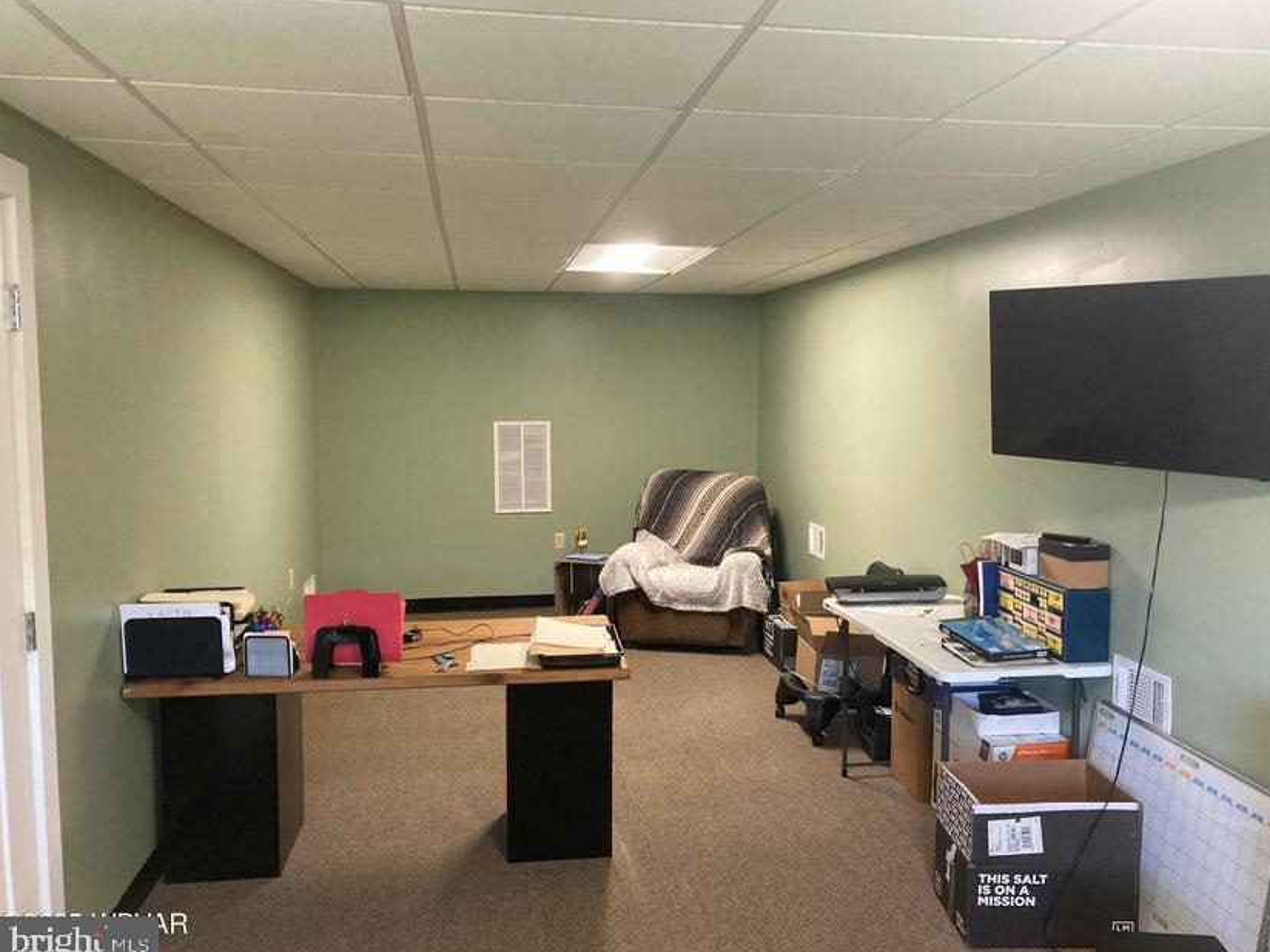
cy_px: 476
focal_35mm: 29
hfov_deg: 61.6
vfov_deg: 48.2
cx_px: 656
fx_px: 1064
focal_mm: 3.99
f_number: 1.8
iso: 160
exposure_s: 1/60
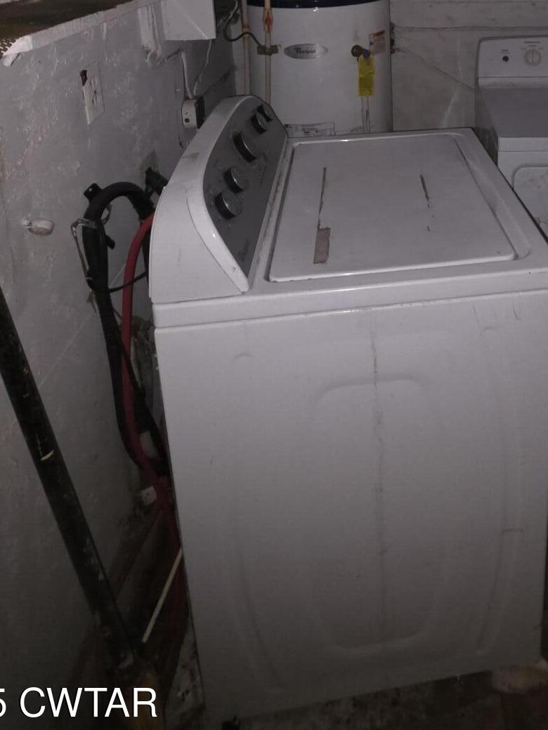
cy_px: 65
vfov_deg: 58.6
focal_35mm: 25
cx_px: 414
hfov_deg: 52.4
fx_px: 528
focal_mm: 2.2
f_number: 1.9
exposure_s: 1/30
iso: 1250
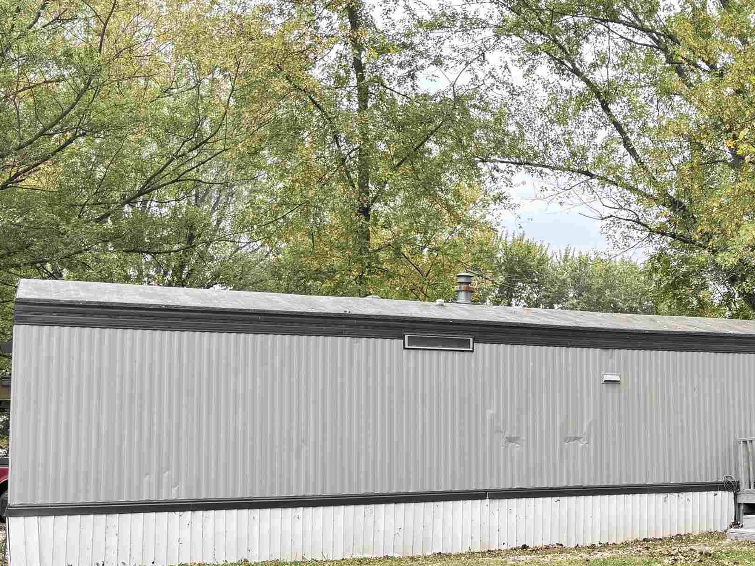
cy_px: 382
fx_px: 1069
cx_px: 642
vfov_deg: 29.5
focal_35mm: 49
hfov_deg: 37.0
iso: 50
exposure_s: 1/232
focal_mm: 5.96
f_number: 1.6
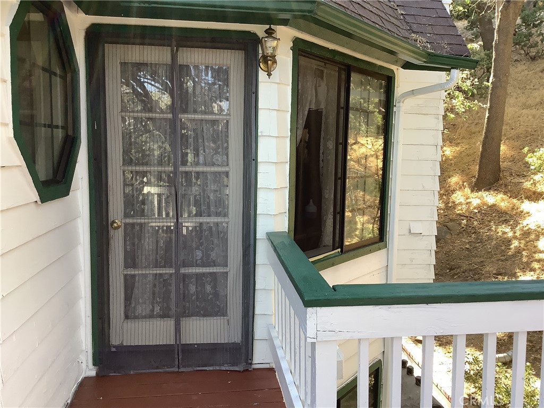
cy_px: 204
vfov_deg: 45.4
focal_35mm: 31
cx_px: 272
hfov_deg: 58.4
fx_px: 487
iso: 80
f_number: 2.4
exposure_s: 1/120
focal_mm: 3.3
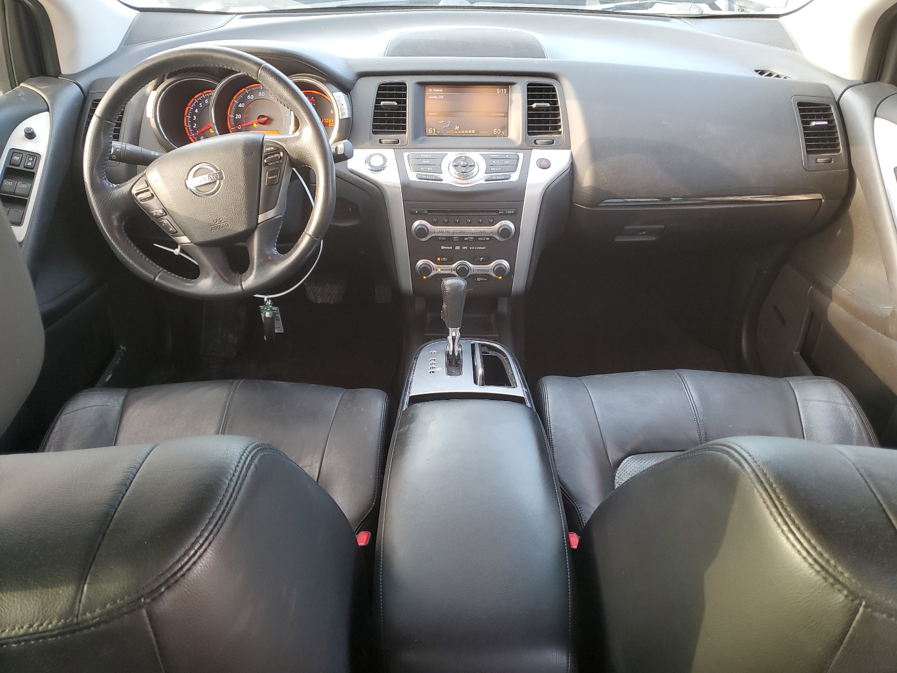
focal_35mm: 26
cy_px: 336
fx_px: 674
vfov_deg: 53.1
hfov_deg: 67.3
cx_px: 448
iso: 63
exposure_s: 1/60.2
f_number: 1.5
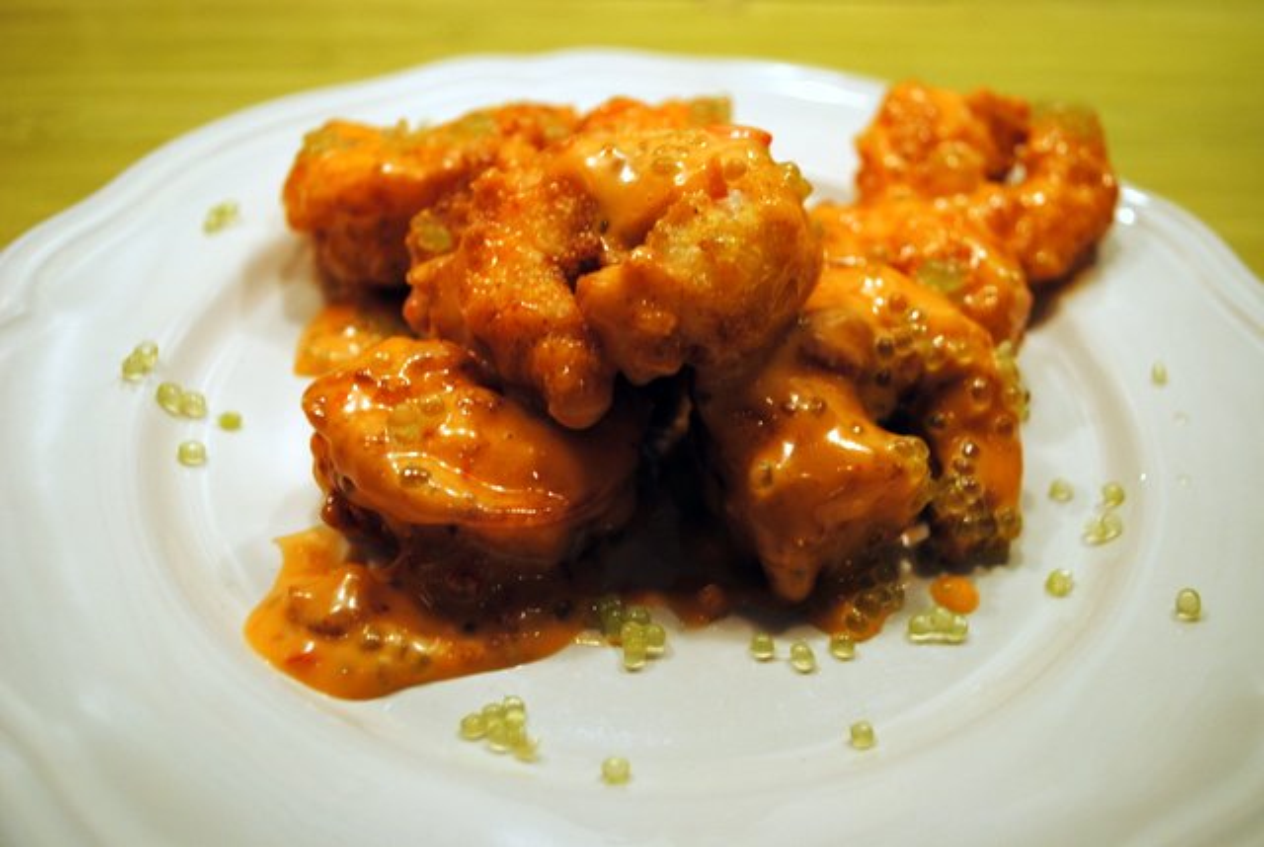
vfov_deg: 37.0
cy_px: 424
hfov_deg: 53.1
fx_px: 1266
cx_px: 632
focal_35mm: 36
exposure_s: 1/30
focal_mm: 24
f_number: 4
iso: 200
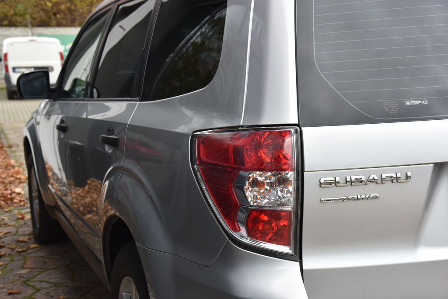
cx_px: 224
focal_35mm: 52
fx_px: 647
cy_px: 150
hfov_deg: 38.2
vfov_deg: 26.0
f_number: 7.1
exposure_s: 1/200
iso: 500
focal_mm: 52
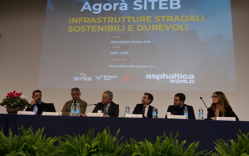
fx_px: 217
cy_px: 78
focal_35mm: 32
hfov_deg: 59.7
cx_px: 125
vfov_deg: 39.4
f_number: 4
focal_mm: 15
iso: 320
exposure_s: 1/60
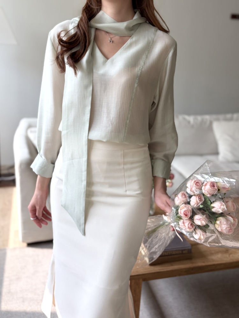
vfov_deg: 67.3
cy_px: 159
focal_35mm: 26
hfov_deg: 53.1
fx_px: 239
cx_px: 120
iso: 40
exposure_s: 1/277
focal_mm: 5.96
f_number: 1.6
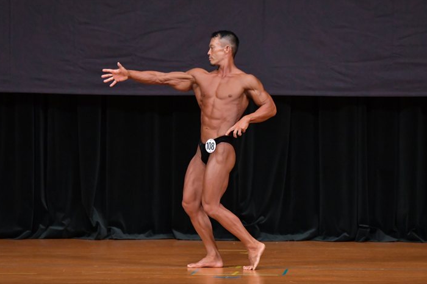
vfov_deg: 4.6
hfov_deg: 6.9
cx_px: 230
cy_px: 143
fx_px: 3545
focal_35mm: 299
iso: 4000
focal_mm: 180
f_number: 5.6
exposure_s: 1/400
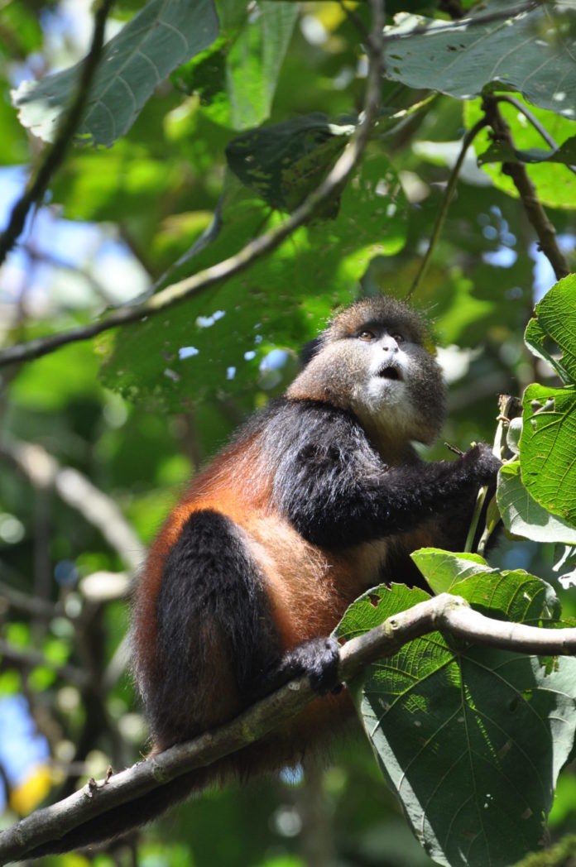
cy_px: 434
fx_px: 7940
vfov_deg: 6.3
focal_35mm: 330
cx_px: 288
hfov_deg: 4.2
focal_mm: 220
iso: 500
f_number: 5.3
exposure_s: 1/400
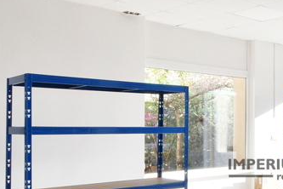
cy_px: 125
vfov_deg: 24.9
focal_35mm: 54
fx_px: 424
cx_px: 323
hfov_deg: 31.9
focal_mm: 10
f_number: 16
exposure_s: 1/25
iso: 160
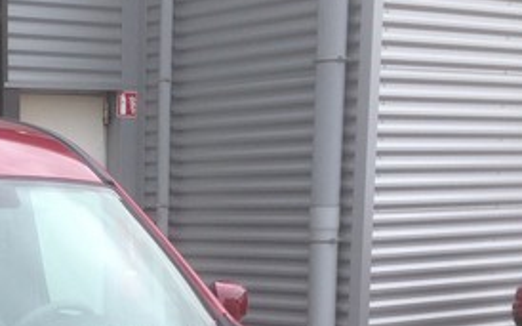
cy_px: 423
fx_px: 1450
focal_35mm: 102
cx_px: -30
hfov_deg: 19.6
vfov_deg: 12.4
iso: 50
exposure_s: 1/210
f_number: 2.4
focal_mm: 4.12
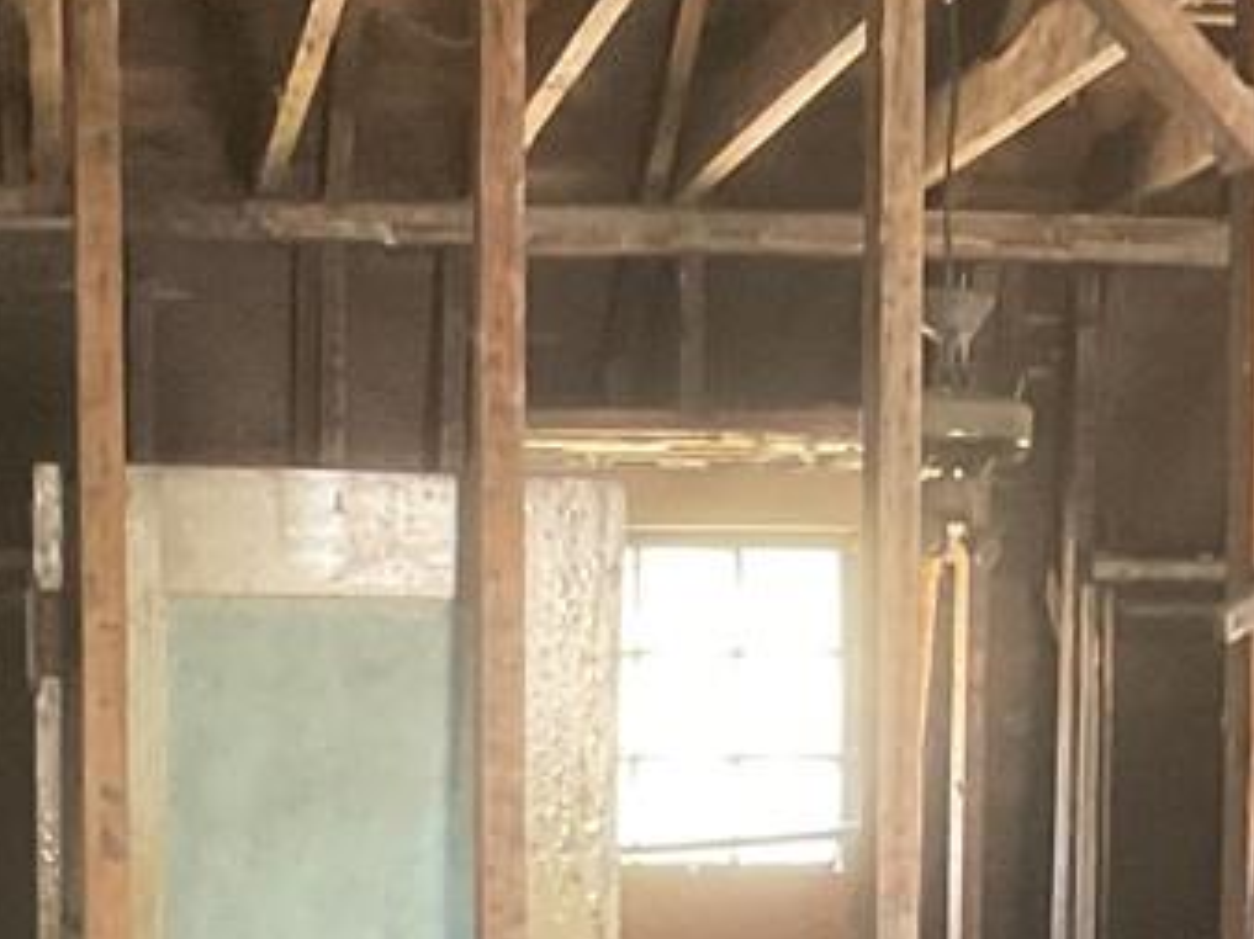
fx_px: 4961
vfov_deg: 10.6
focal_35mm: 137
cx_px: 858
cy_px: 1161
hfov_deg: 14.4
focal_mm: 3
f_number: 1.8
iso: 400
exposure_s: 1/30
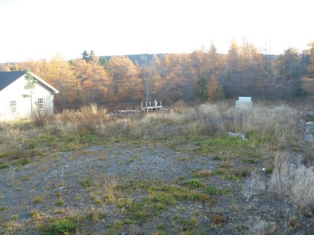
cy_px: 118
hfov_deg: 52.6
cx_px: 157
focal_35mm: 35
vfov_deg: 40.7
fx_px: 317
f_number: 3.5
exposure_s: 1/80
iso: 80
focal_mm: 6.3
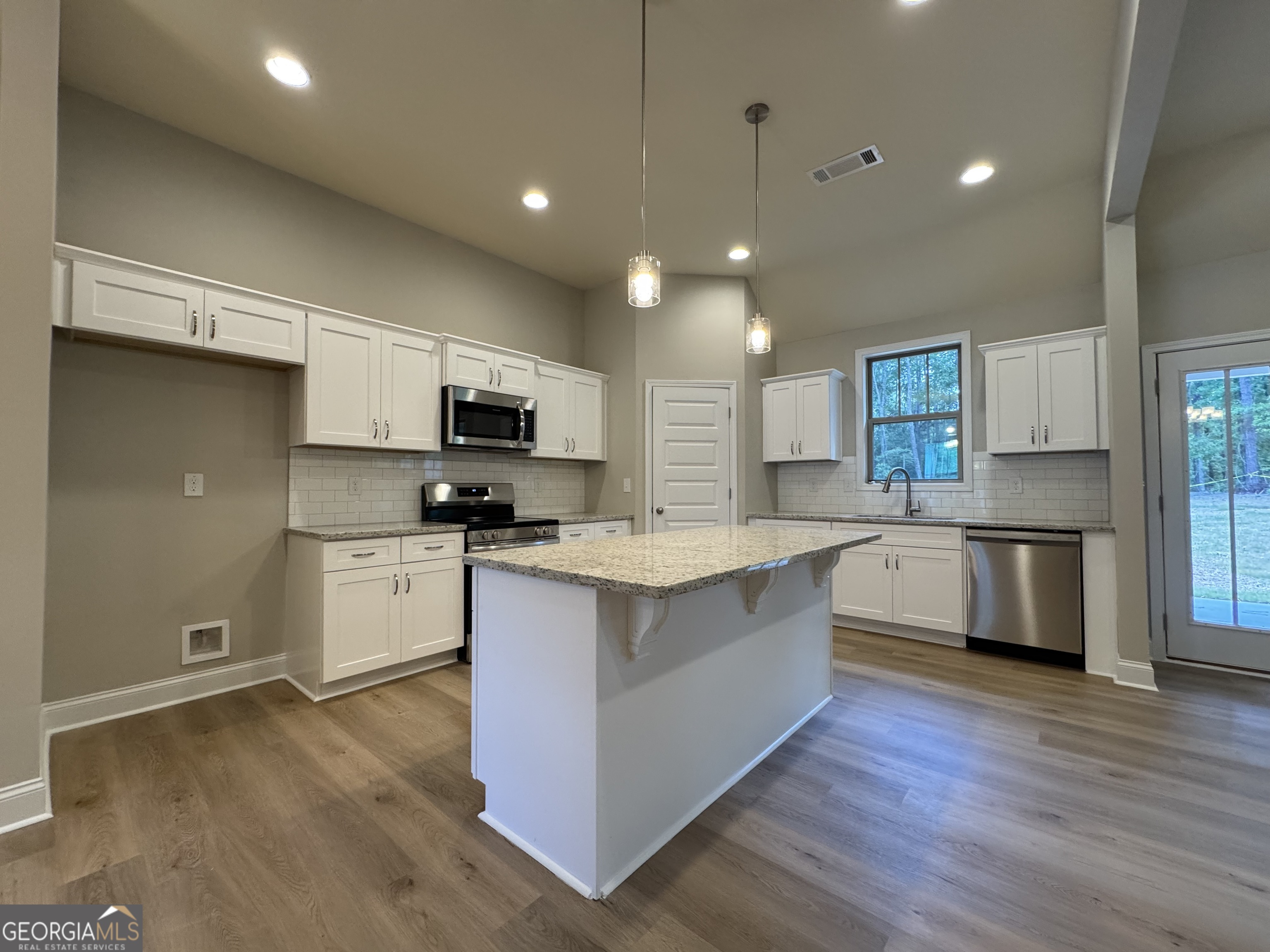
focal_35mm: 14
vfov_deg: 85.7
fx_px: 514
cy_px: 476
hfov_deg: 102.1
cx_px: 635
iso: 250
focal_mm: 2.22
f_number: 2.2
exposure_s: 1/120
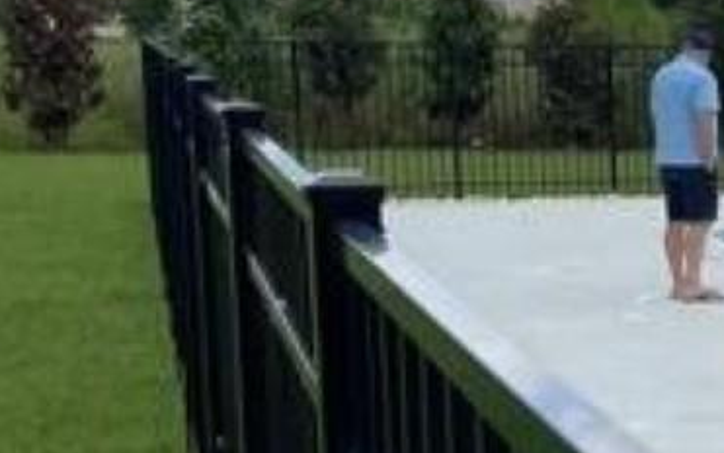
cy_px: 367
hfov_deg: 16.3
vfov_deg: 12.2
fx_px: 2112
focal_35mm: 107
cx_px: 1311
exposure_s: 1/2597
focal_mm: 5.1
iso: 32
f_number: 1.6
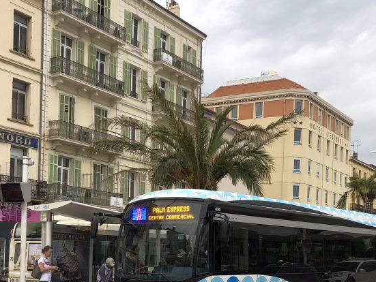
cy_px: 250
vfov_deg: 27.1
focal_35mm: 52
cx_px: 216
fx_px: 565
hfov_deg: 36.7
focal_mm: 4
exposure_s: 1/211
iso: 20
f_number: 1.8
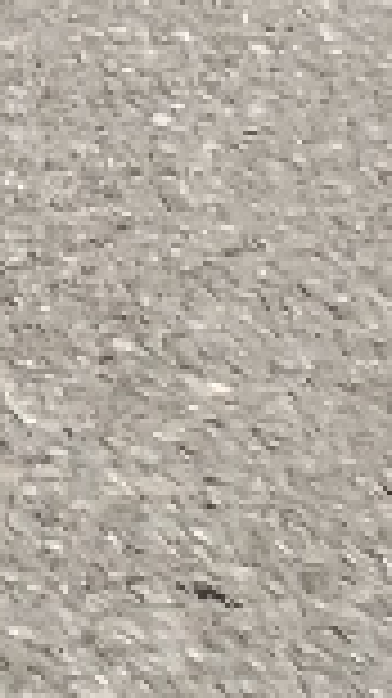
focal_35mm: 292
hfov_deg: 3.3
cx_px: -2582
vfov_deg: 6.8
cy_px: -1306
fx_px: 5405
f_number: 1.5
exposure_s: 1/3333
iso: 50
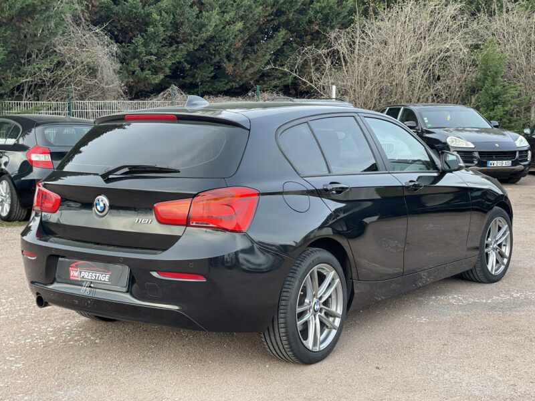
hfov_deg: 36.8
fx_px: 804
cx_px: 268
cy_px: 200
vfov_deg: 28.0
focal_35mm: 52
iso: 100
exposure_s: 1/122
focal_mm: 6
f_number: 2
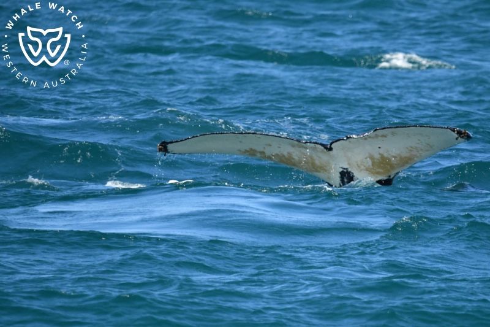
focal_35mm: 600
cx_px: 245
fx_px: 8164
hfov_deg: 3.4
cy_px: 164
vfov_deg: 2.3
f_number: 6.3
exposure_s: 1/8000
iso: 1800
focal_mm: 600
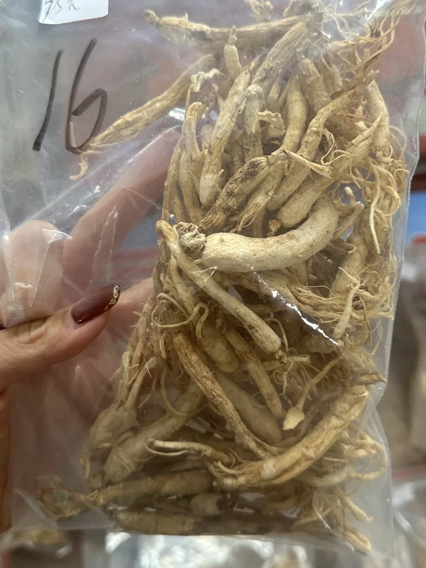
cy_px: 241
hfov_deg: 38.6
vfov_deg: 50.0
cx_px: 242
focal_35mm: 37
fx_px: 607
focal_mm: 6.86
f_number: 1.78
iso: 320
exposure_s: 1/60
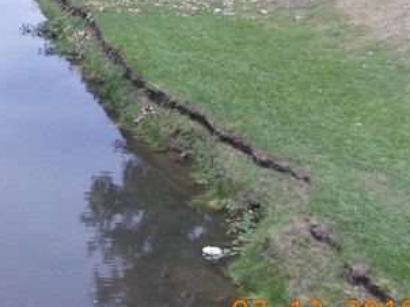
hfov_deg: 25.3
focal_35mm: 71
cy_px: 15
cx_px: -49
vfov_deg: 20.2
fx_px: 840
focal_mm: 4
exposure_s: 1/200
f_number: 5.4
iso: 80
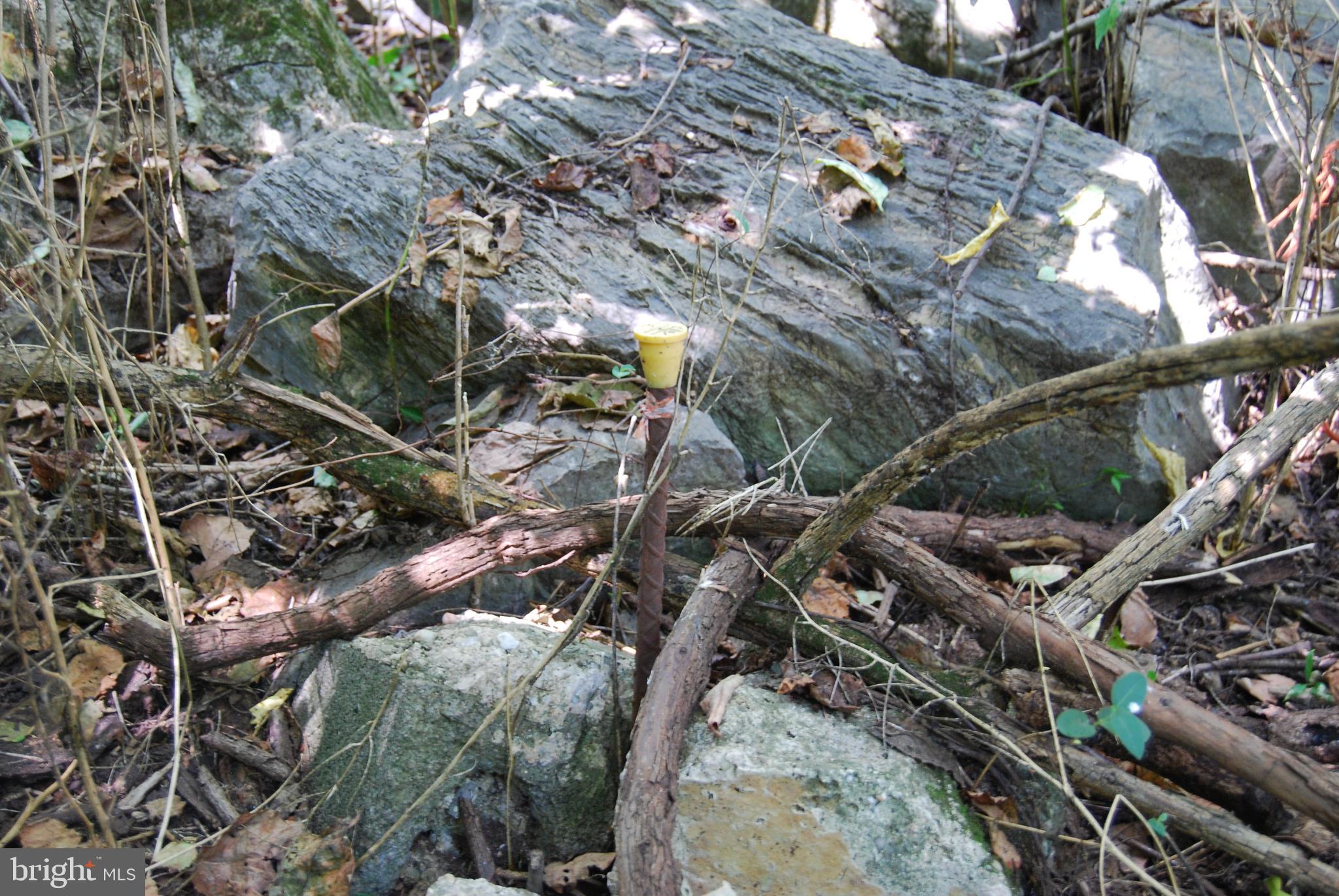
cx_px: 670
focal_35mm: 48
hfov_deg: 41.1
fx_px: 1787
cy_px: 448
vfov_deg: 28.1
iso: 400
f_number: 4.5
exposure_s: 1/10
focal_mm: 32
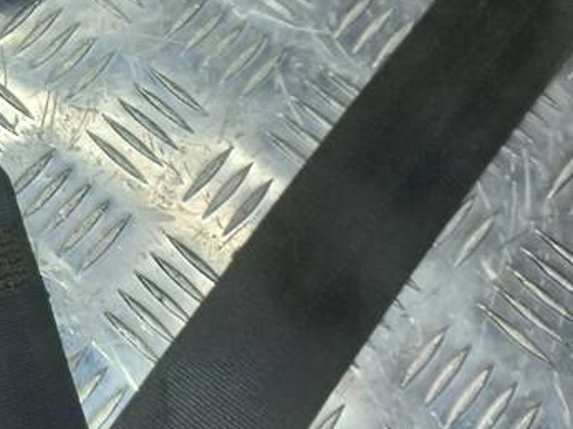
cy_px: 70
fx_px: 1224
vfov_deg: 19.6
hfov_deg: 24.2
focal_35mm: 74
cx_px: -89
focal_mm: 4.6
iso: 32
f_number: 1.8
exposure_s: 1/100
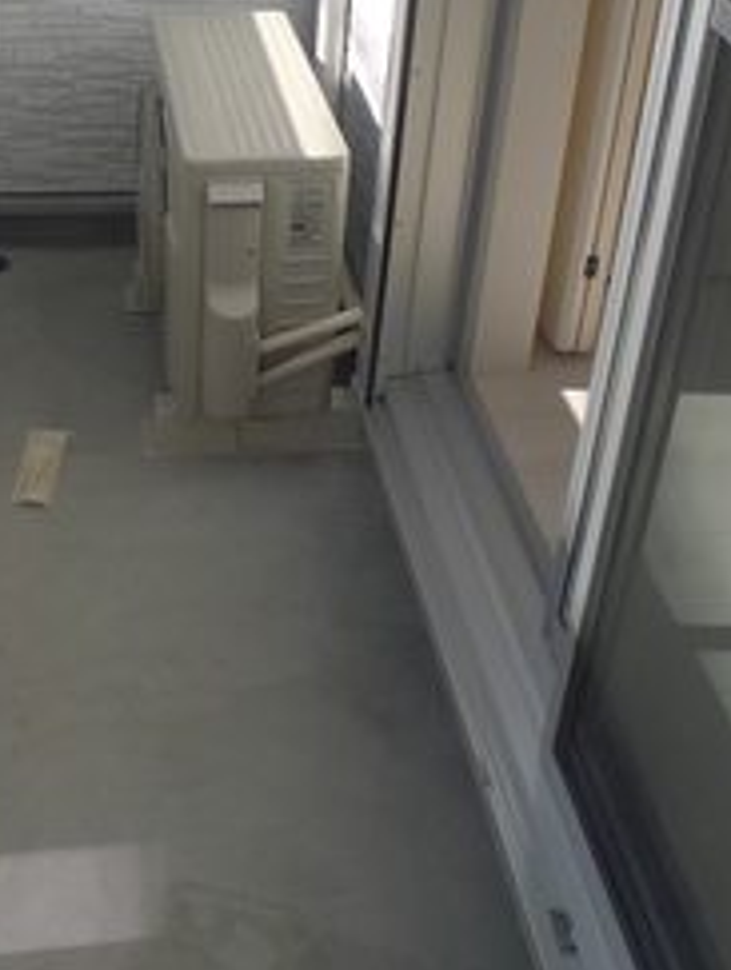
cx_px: 102
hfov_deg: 21.0
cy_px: 267
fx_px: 1938
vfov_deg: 27.8
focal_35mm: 69
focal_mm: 5.1
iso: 80
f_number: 4
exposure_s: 1/500
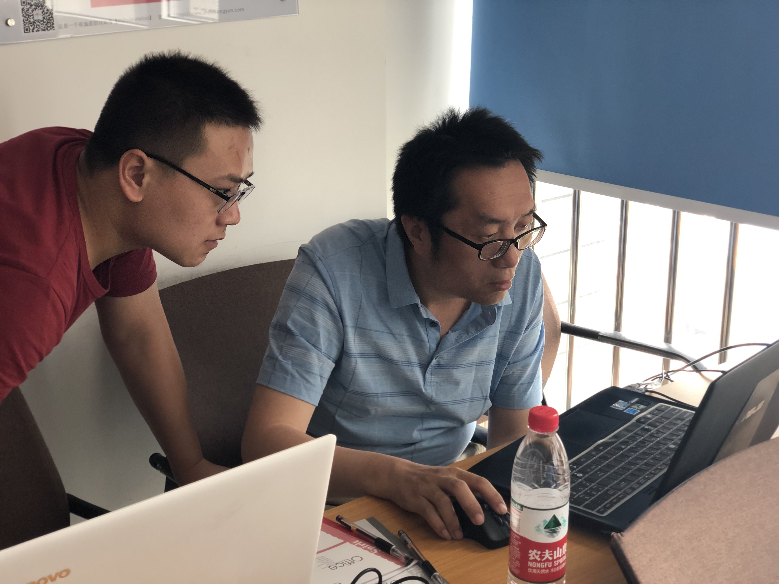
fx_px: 1170
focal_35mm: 52
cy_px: 292
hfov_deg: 36.8
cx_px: 390
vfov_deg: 28.0
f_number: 2.4
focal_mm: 6
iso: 80
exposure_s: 1/60
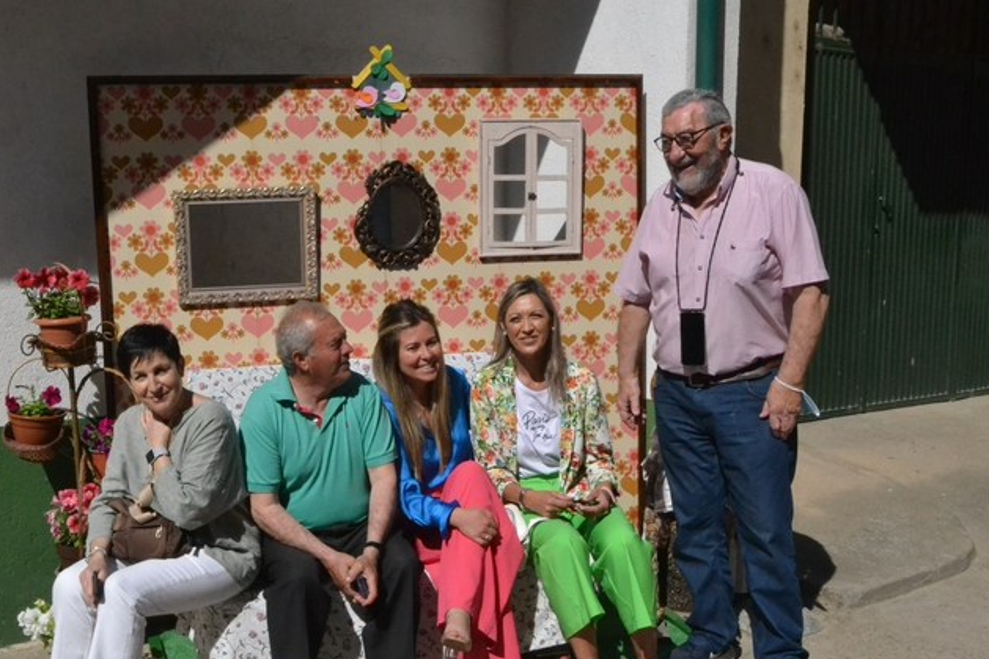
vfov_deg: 31.8
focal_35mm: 42
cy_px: 394
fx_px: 1153
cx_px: 381
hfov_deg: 46.1
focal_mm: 22
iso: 3200
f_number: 22
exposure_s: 1/1600
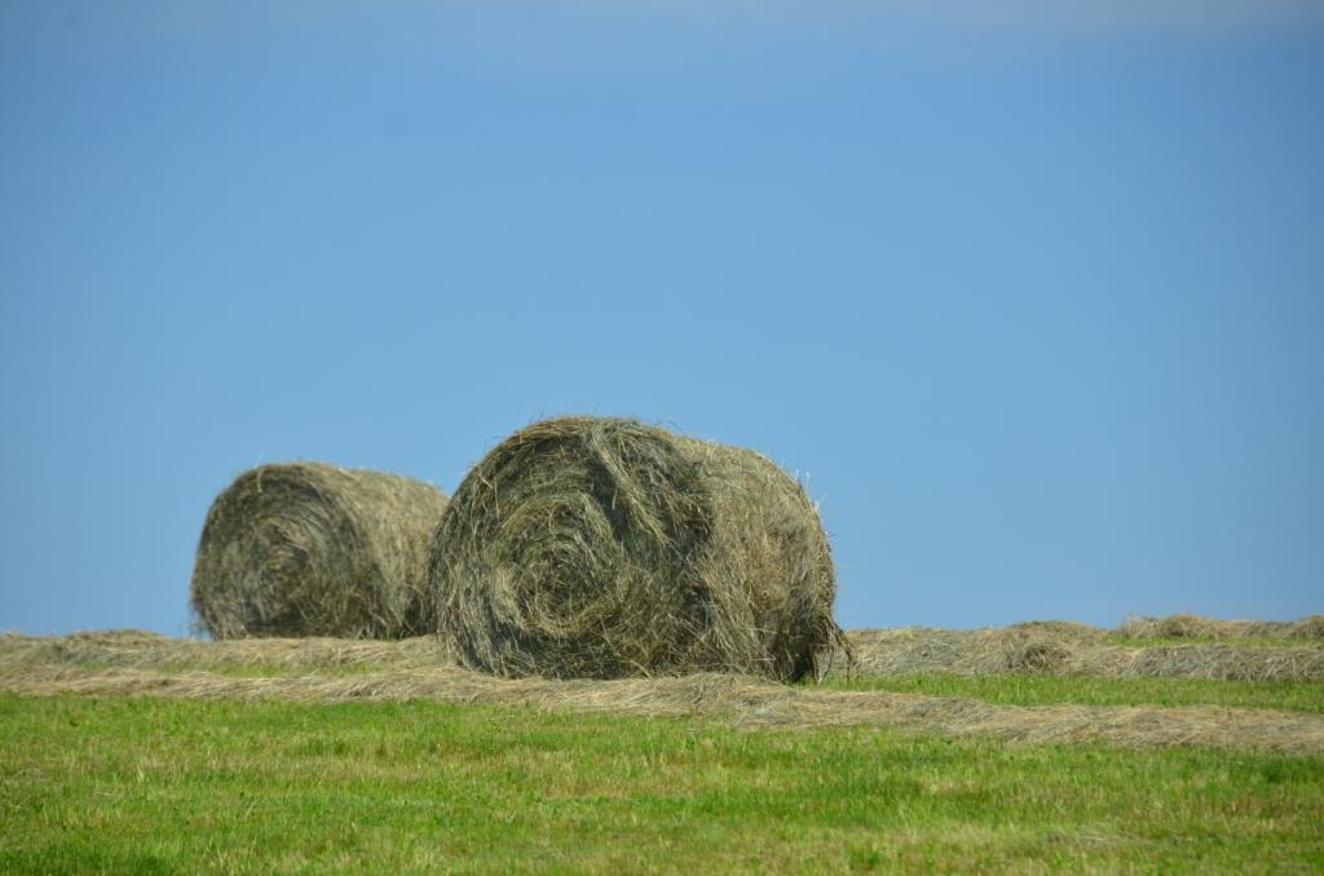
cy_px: 438
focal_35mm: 255
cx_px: 662
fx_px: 9358
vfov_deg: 5.4
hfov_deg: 8.1
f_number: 5.6
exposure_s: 1/2000
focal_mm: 170
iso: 320
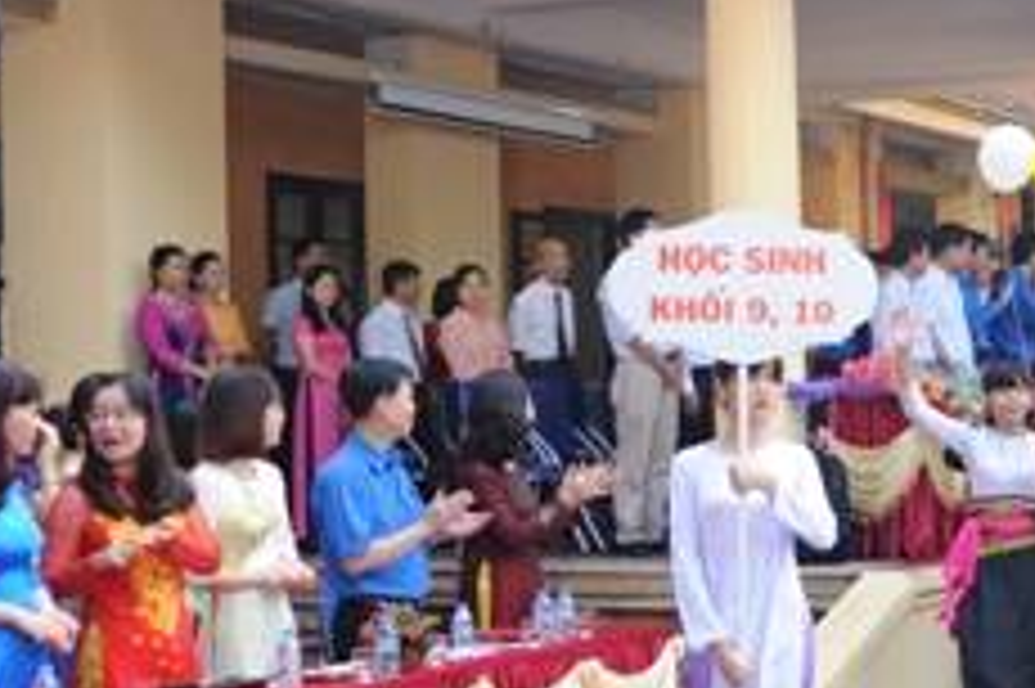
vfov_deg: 16.2
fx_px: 2413
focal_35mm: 84
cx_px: 1048
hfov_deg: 23.2
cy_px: 340
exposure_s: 1/200
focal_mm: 31
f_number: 5
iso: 400
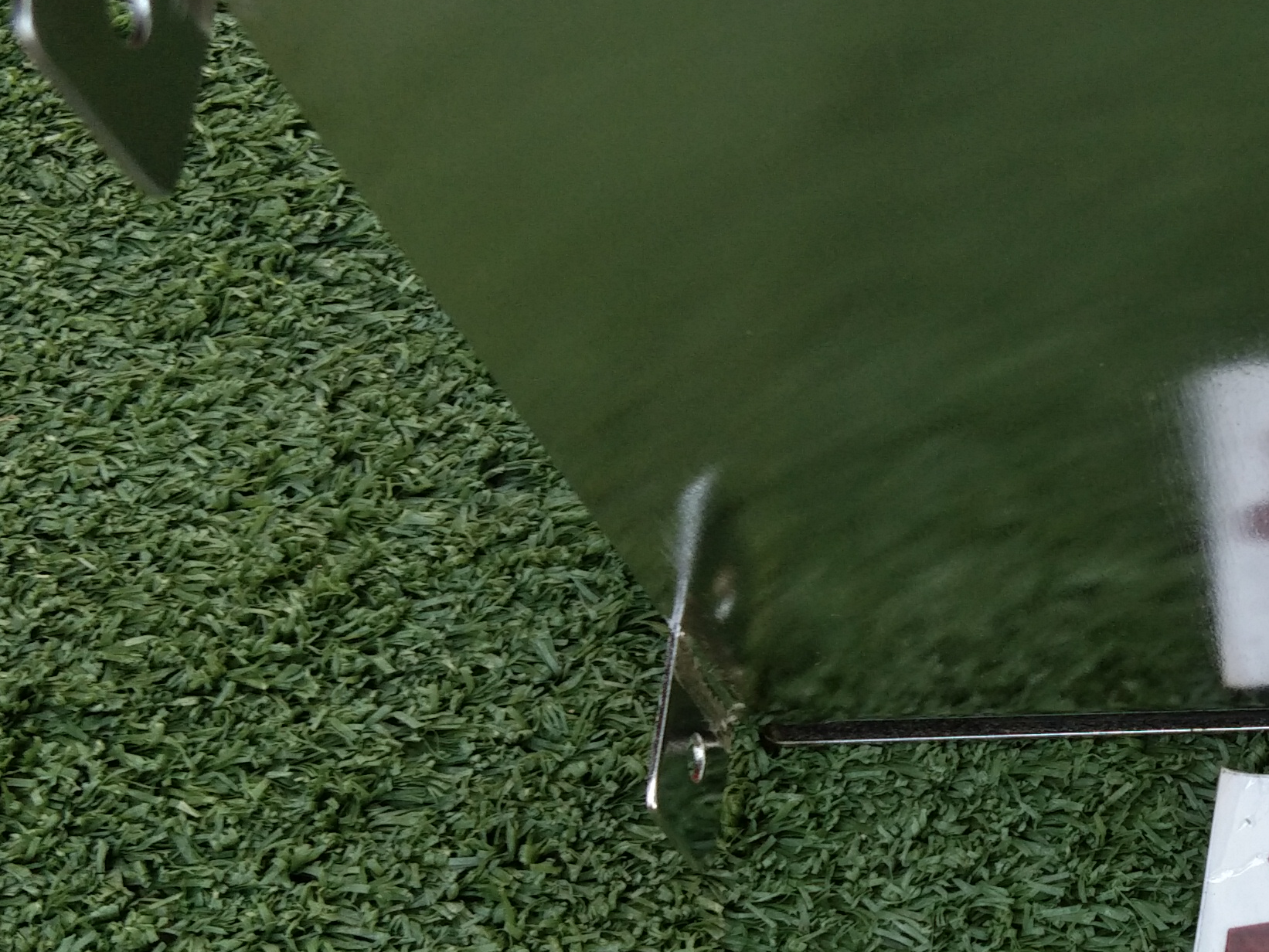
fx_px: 2787
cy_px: 551
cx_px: 1187
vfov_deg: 19.4
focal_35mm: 76
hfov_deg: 24.8
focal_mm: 3.65
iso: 68
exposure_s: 1/50
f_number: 2.2
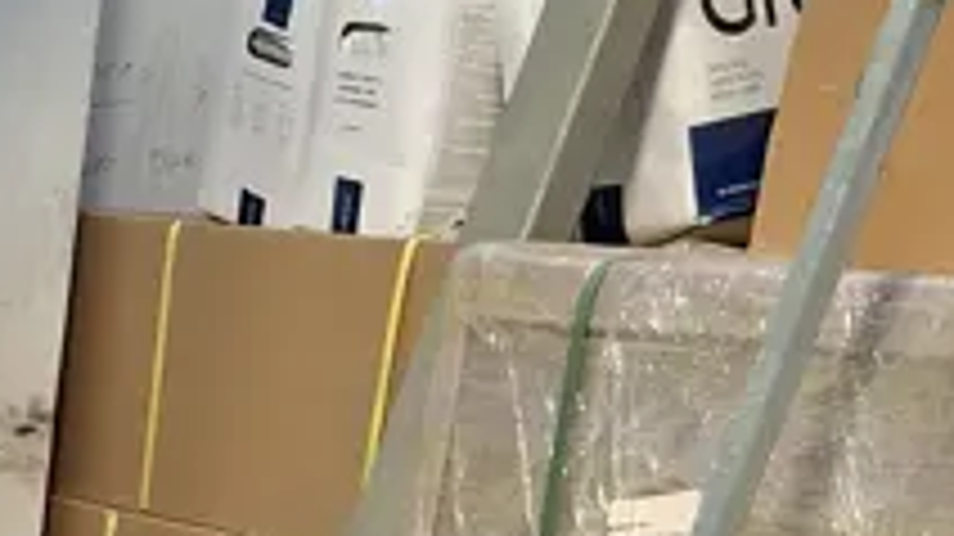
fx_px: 3059
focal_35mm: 121
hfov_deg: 16.5
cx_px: -369
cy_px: 1486
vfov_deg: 8.6
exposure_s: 1/33
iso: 250
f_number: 1.8
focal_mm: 5.54
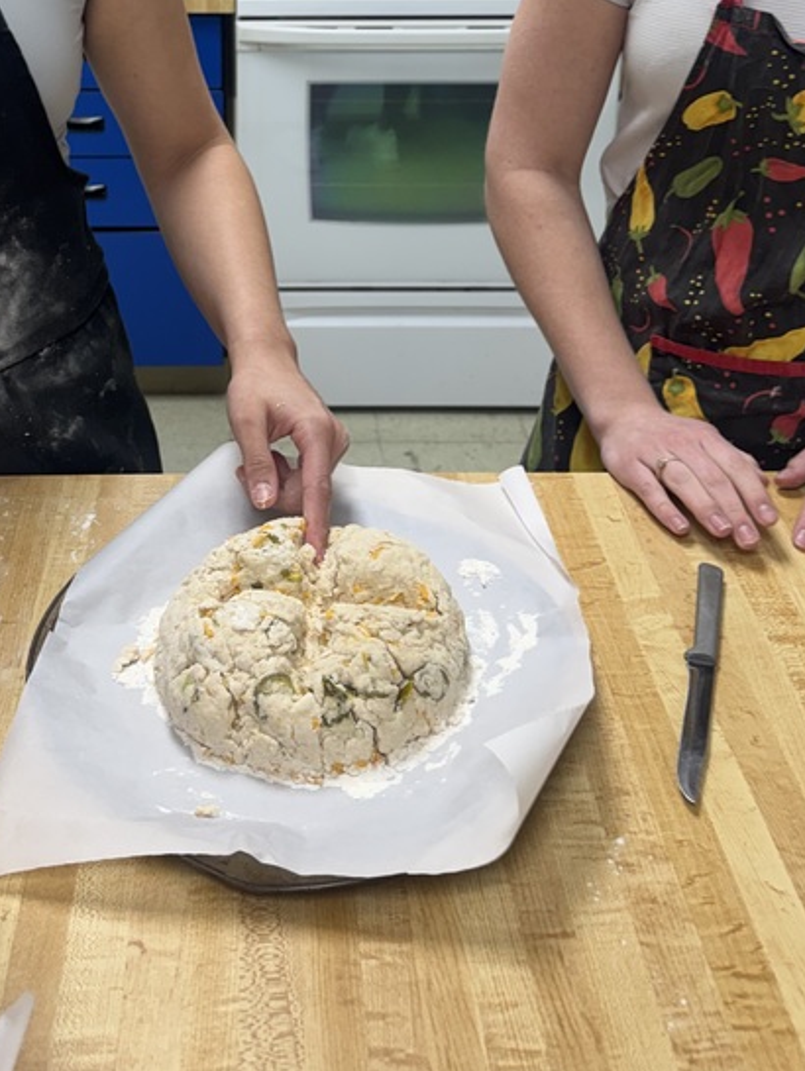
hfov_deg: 32.0
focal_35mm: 45
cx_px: 291
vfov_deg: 39.3
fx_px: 1394
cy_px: 122
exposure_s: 1/120
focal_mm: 6.76
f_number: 1.78
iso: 125
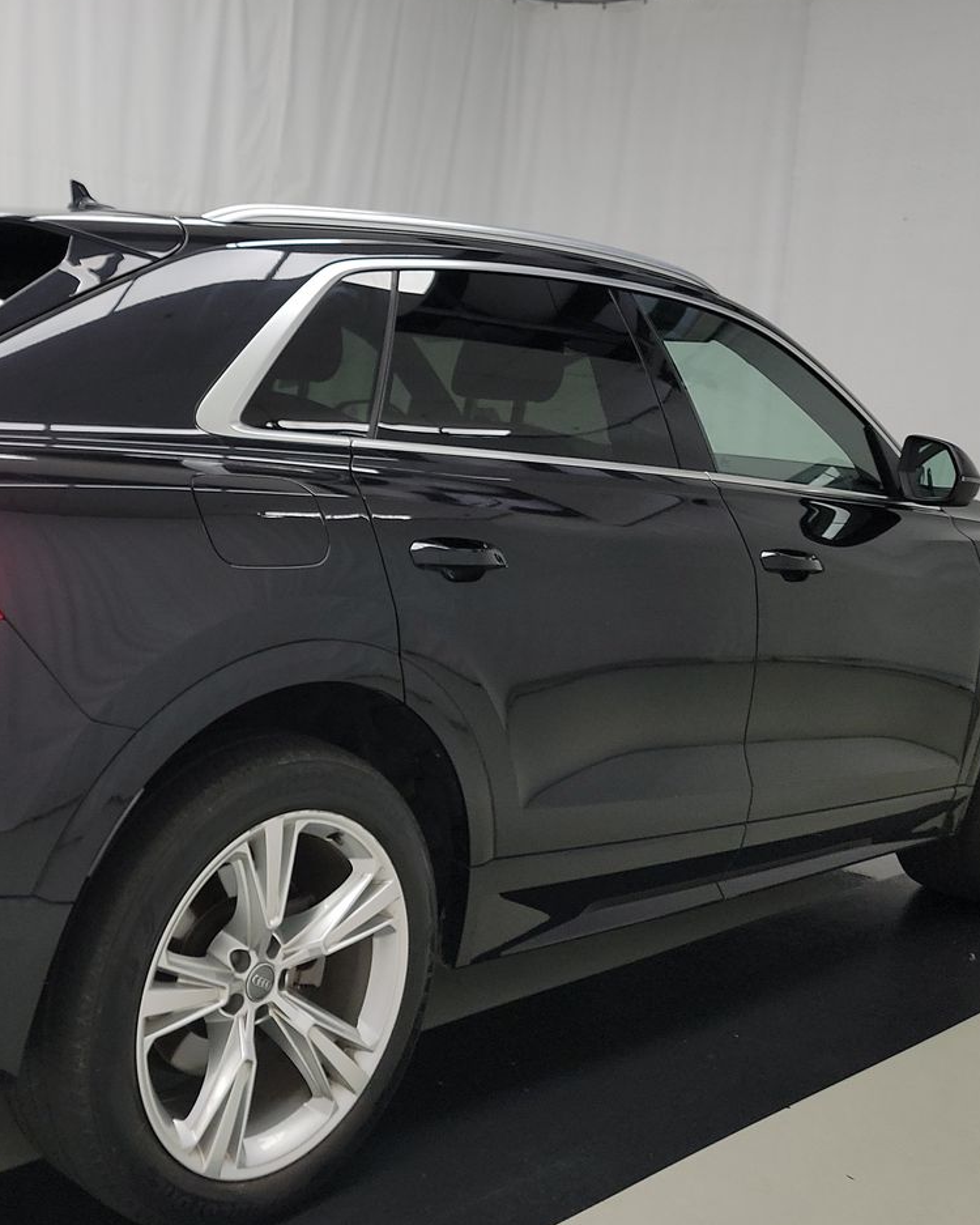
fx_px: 1450
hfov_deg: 36.5
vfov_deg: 45.7
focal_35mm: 40
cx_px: 247
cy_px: 536
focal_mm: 6.7
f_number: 1.8
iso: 257
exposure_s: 1/59
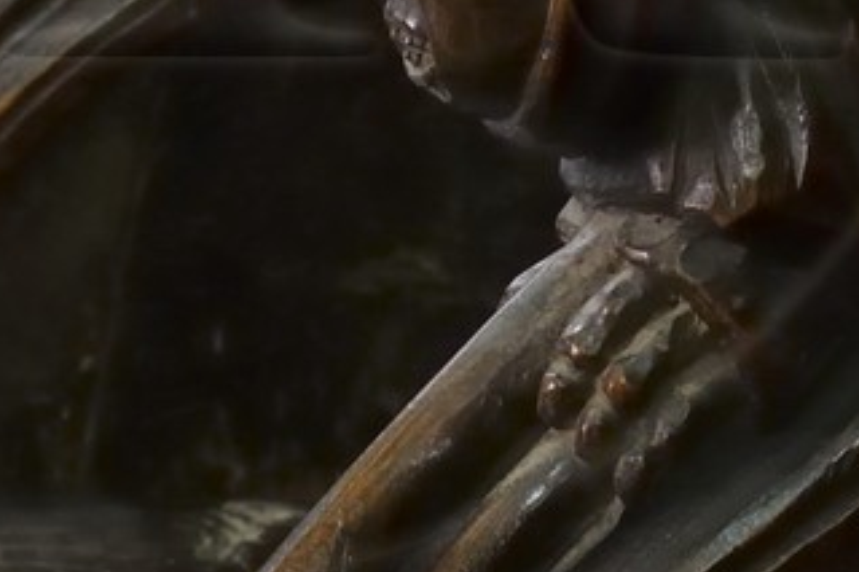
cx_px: 67
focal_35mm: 135
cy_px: -379
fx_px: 3219
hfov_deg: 15.0
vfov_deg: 9.7
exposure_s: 1/3.33
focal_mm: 27
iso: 1600
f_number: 8
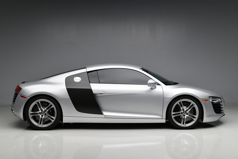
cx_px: 119
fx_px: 331
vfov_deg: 27.0
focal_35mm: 50
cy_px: 80
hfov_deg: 39.6
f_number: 6.3
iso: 1250
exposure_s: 1/100
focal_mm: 50
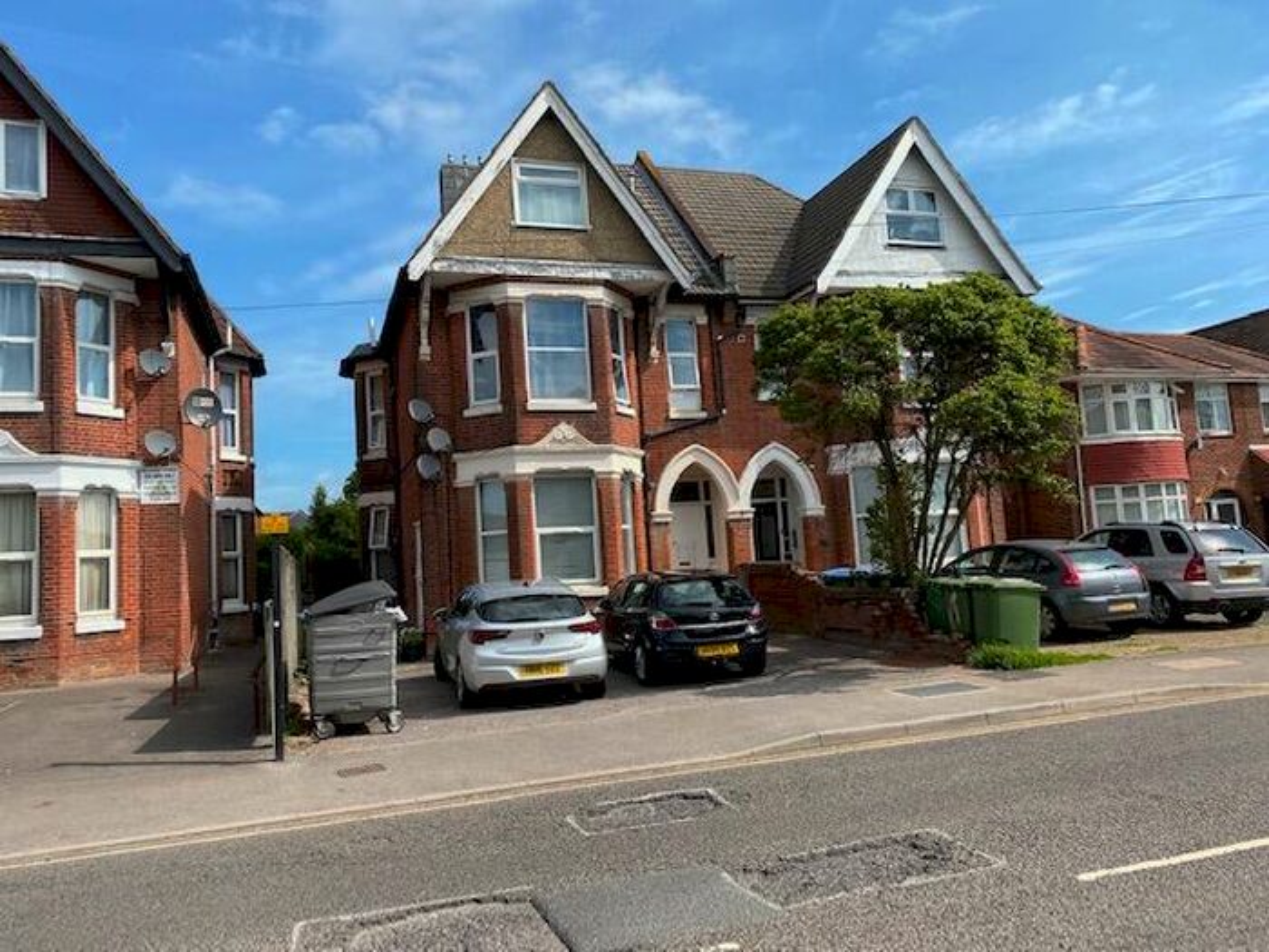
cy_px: 476
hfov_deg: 67.3
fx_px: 953
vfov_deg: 53.1
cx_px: 634
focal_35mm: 26
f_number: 1.8
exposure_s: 1/2571
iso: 32
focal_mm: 4.25
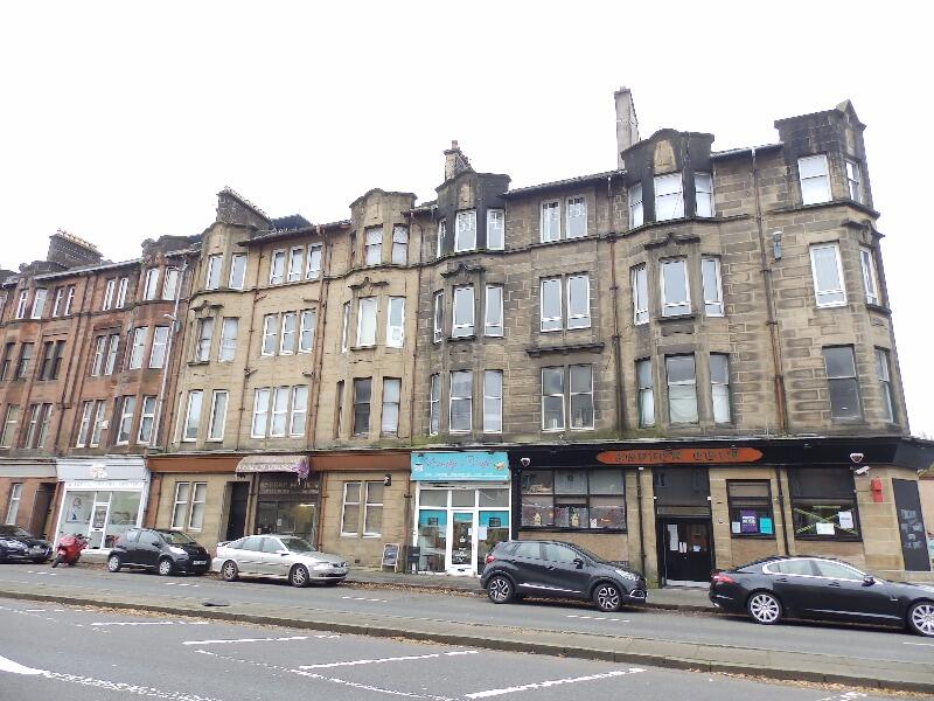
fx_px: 594
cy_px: 350
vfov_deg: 61.1
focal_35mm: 22
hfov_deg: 76.4
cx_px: 467
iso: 80
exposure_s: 1/50
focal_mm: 4
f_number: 3.4
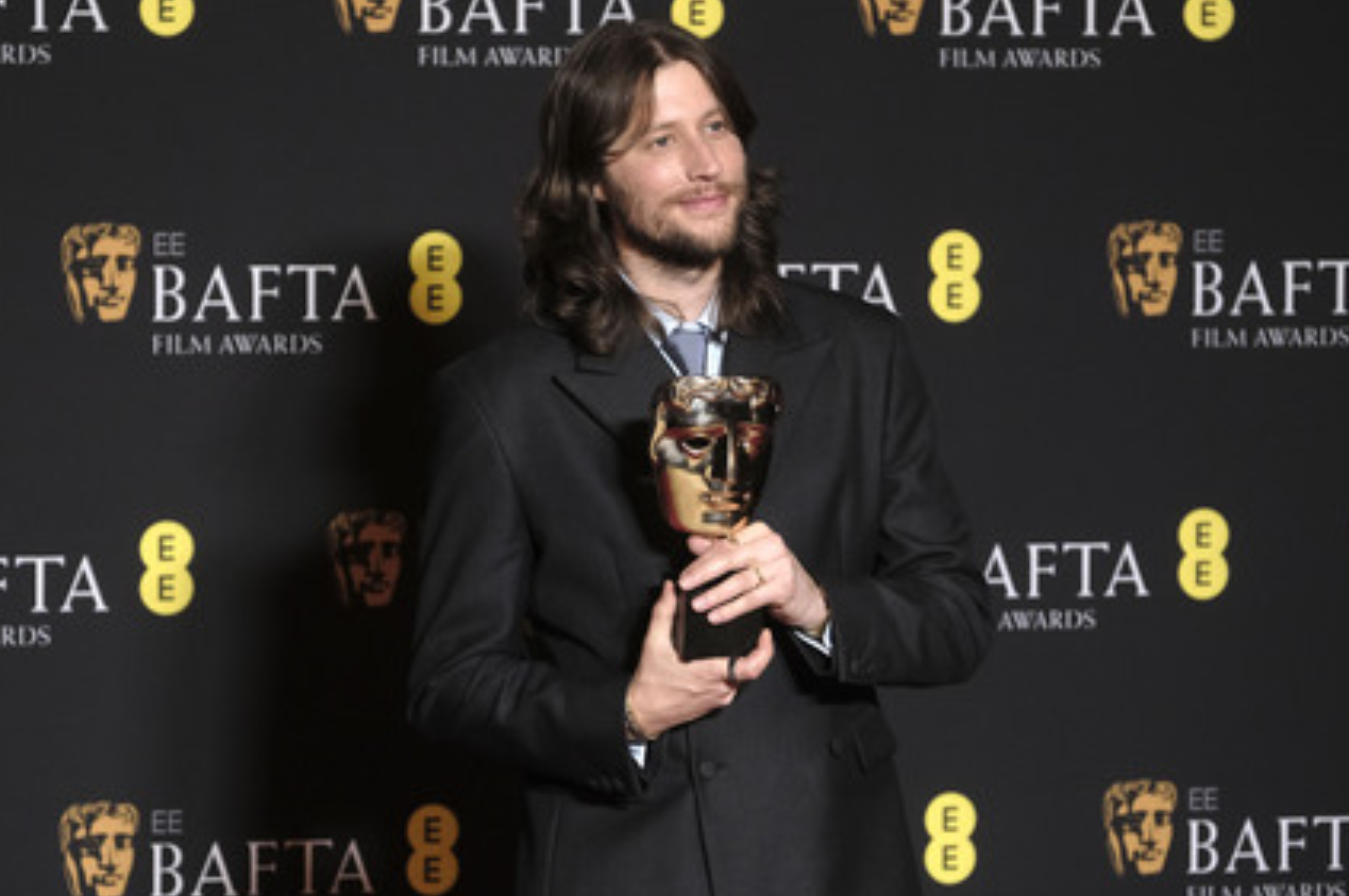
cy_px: 446
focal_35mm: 145
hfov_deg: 14.2
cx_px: 671
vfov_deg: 9.4
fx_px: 5427
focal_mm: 90.6
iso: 1600
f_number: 2.8
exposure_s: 1/200
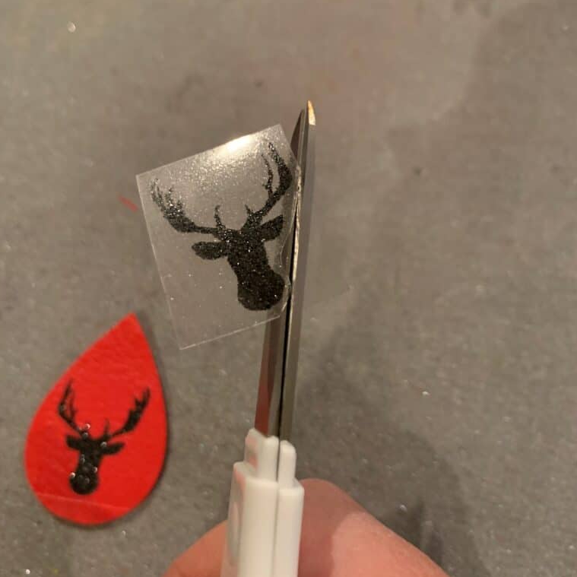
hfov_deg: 52.5
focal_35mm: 31
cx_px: 286
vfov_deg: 52.5
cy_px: 277
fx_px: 585
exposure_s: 1/30
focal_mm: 4.25
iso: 500
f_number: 1.8
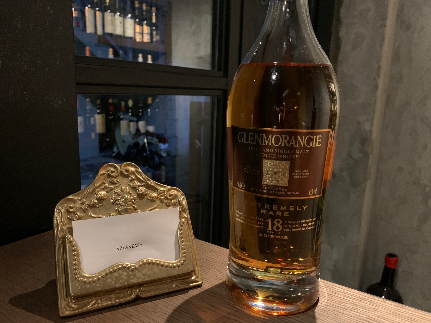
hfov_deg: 67.3
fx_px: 324
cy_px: 162
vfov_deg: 53.1
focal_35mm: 26
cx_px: 216
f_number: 1.8
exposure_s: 1/17
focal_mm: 4.25
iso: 800
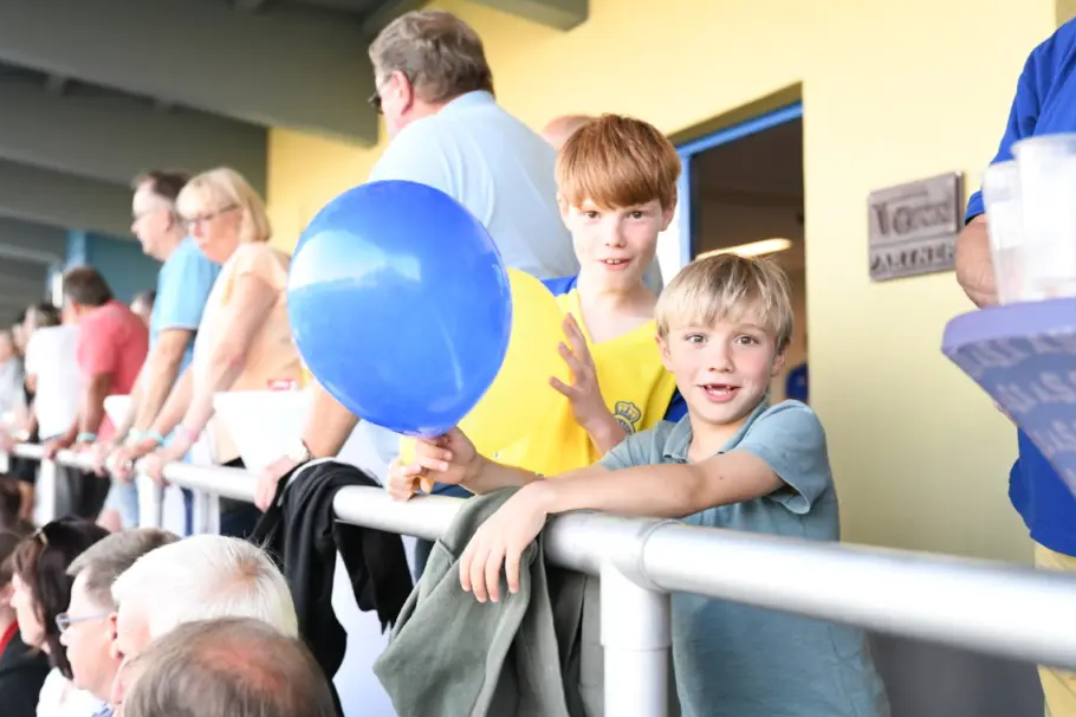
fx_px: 1344
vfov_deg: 29.8
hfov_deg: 43.6
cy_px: 328
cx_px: 525
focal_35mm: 45
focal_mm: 40
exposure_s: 1/1250
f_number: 2.8
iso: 4000
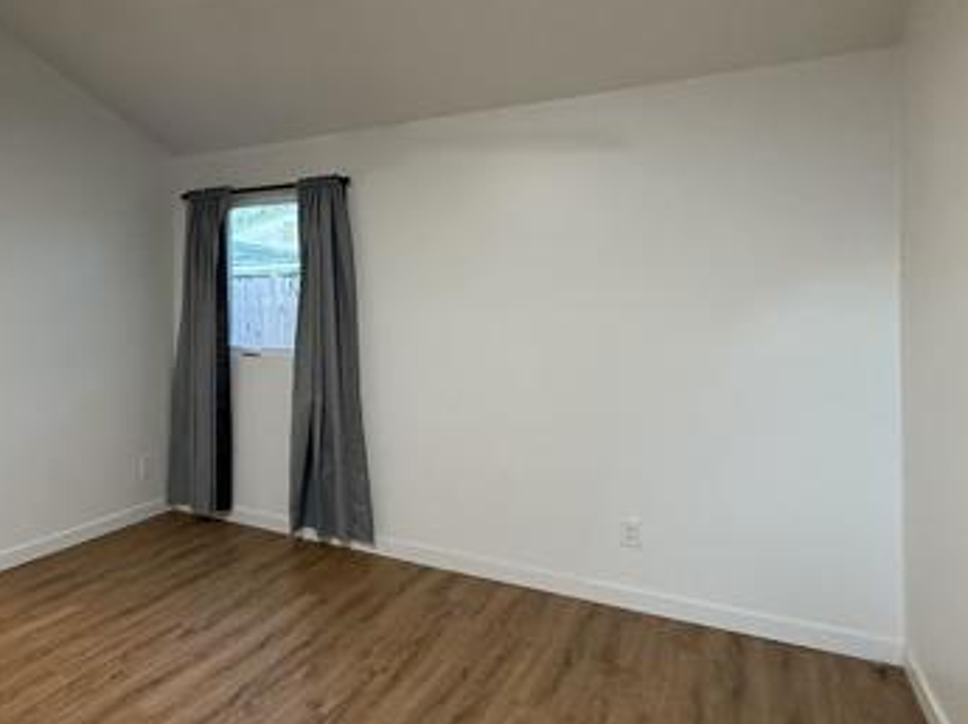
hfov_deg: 63.3
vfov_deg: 52.7
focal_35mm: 26
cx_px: 238
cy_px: 300
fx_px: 726
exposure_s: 1/120
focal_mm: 2.22
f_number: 2.2
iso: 500
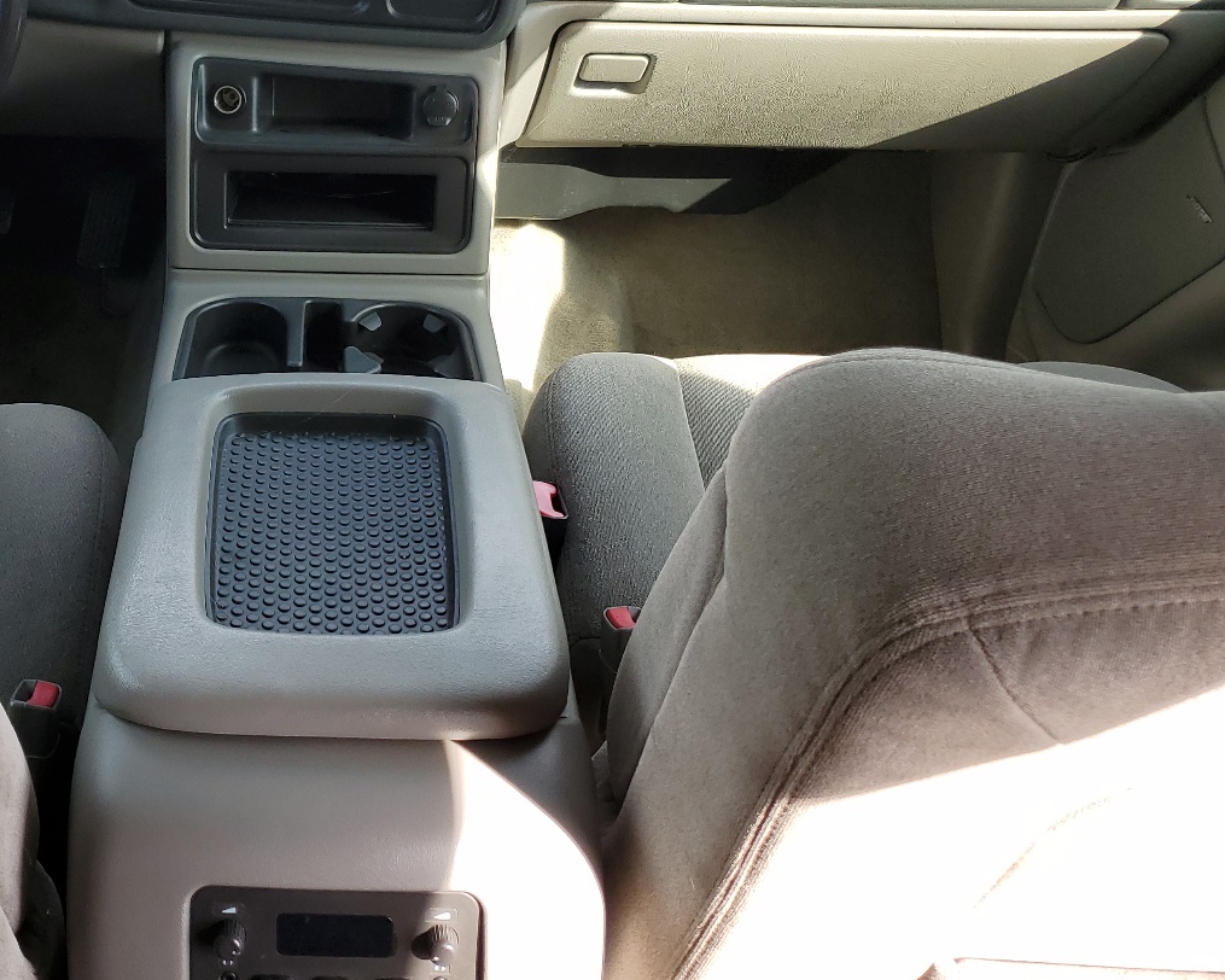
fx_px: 1450
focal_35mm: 40
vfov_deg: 36.9
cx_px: 276
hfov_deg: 44.0
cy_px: 323
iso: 50
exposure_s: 1/312
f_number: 1.5
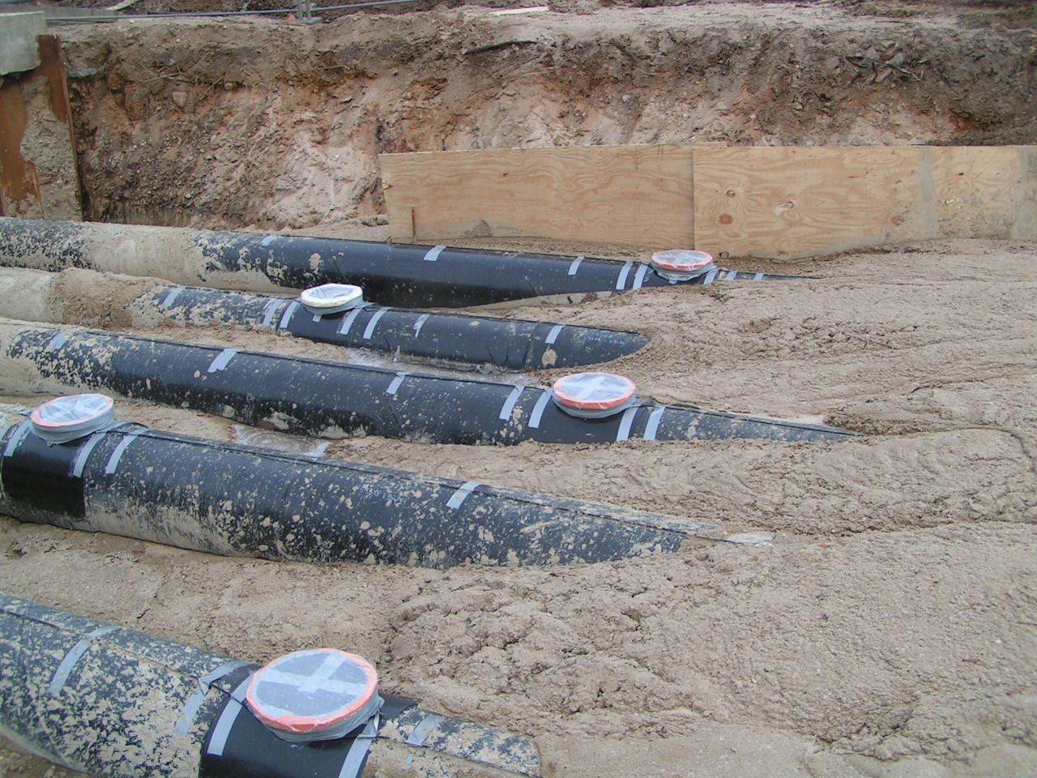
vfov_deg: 37.7
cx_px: 518
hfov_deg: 49.0
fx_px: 1138
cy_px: 389
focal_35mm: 38
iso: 50
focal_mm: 5.8
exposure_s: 1/50
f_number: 4
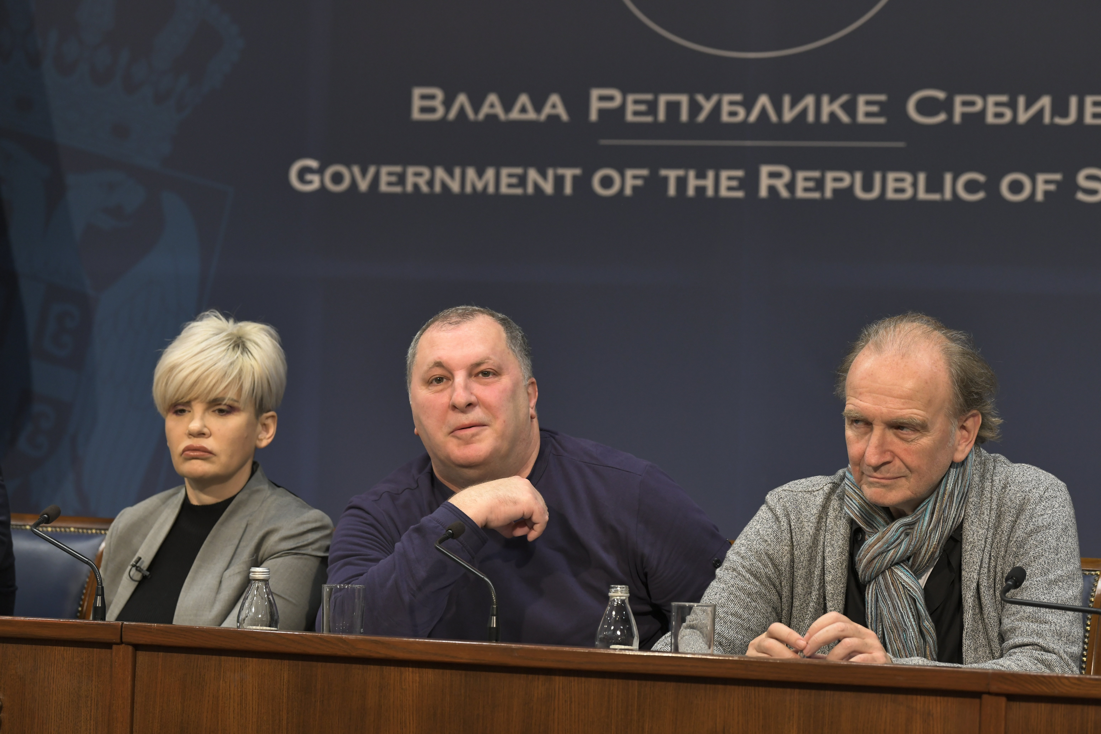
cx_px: 550
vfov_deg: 10.2
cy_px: 367
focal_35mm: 135
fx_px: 4128
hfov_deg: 15.2
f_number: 5
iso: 2000
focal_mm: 135
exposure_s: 1/200
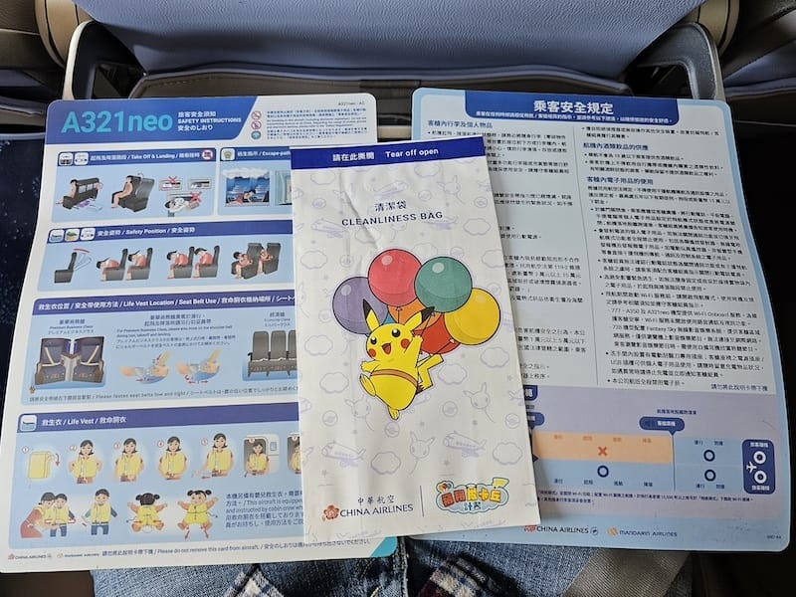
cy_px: 298
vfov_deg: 58.9
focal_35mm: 23
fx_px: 529
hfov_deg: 73.9
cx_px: 398
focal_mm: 6.3
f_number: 1.7
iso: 125
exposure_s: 1/61
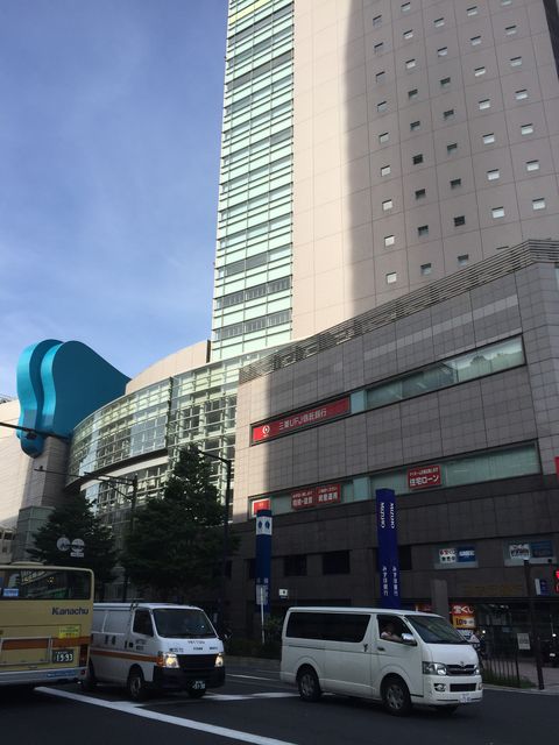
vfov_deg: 61.7
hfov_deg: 48.2
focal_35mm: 29
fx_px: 624
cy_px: 372
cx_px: 280
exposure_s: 1/1522
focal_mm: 4.15
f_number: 2.2
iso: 32
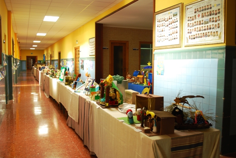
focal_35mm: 36
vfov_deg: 36.9
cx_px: 118
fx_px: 236
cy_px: 79
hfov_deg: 53.1
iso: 200
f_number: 4.2
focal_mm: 24
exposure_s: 1/4
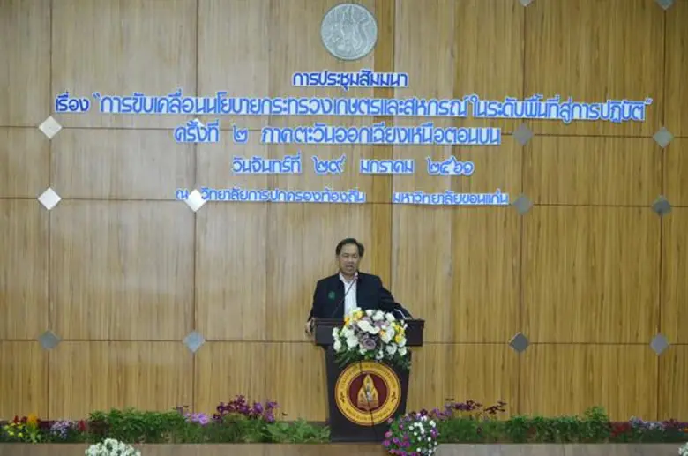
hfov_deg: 23.7
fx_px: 1641
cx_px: 344
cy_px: 228
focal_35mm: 86
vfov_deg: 15.8
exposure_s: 1/160
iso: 2500
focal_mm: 86
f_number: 3.5
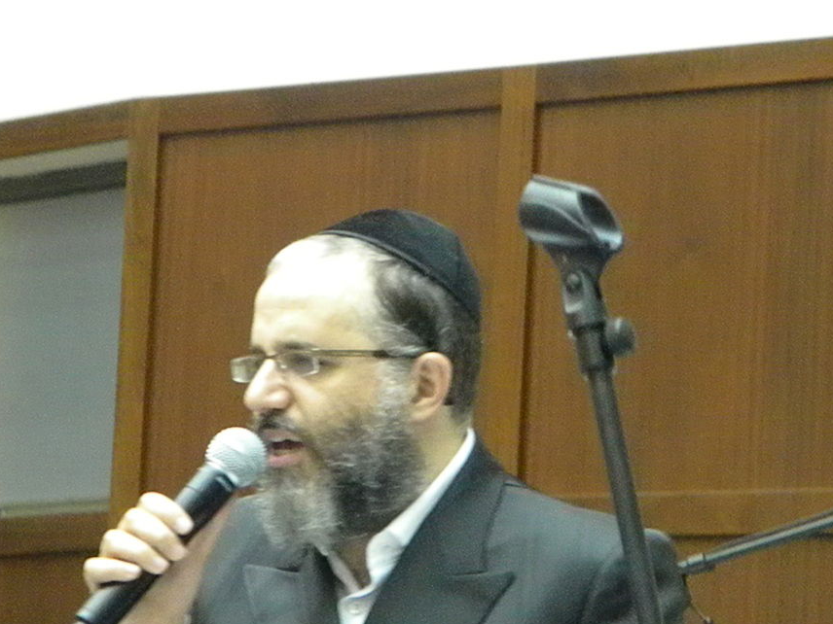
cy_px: 342
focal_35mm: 219
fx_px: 5270
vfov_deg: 6.8
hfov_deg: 9.0
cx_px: 371
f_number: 5.2
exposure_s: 1/42
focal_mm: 33.1
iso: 3200
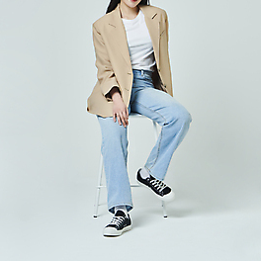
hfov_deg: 19.3
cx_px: 131
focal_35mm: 90
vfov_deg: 19.2
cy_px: 72
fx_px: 768
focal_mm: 70
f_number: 11
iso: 100
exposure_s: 1/125
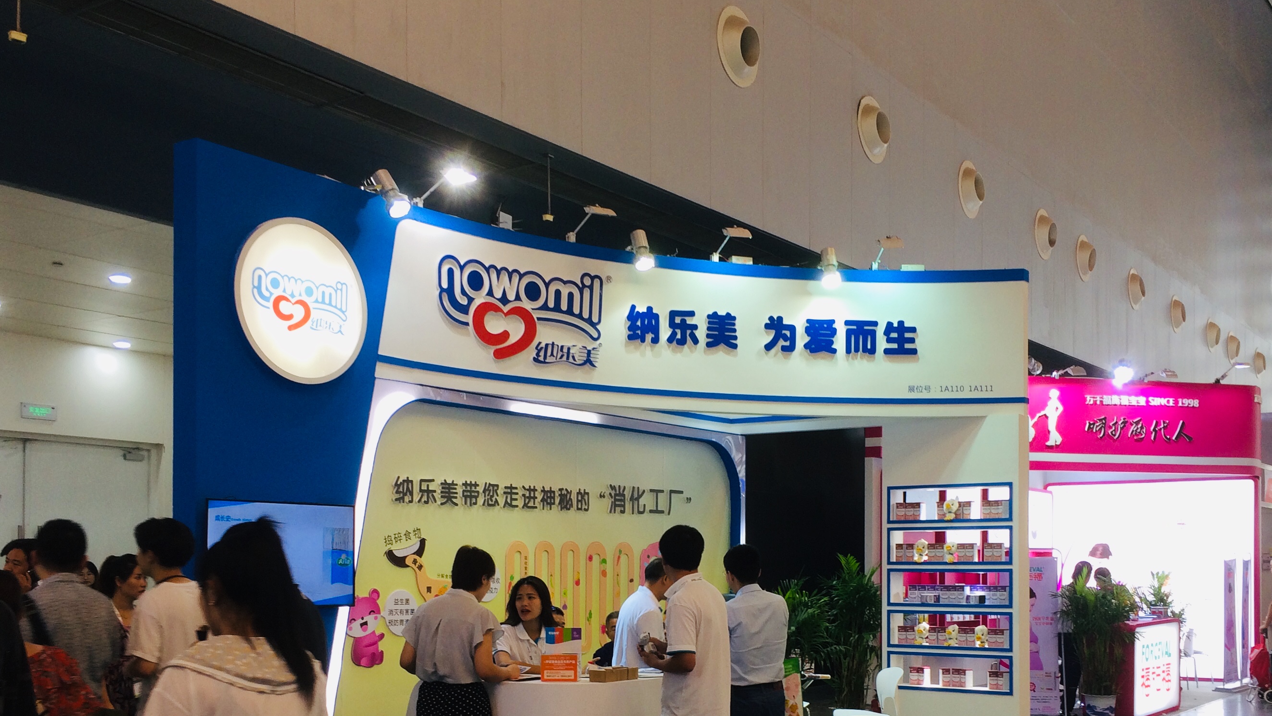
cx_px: 669
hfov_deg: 51.6
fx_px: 1315
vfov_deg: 29.9
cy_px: 540
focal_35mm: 39
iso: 32
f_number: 2.2
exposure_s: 1/50
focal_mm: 4.15
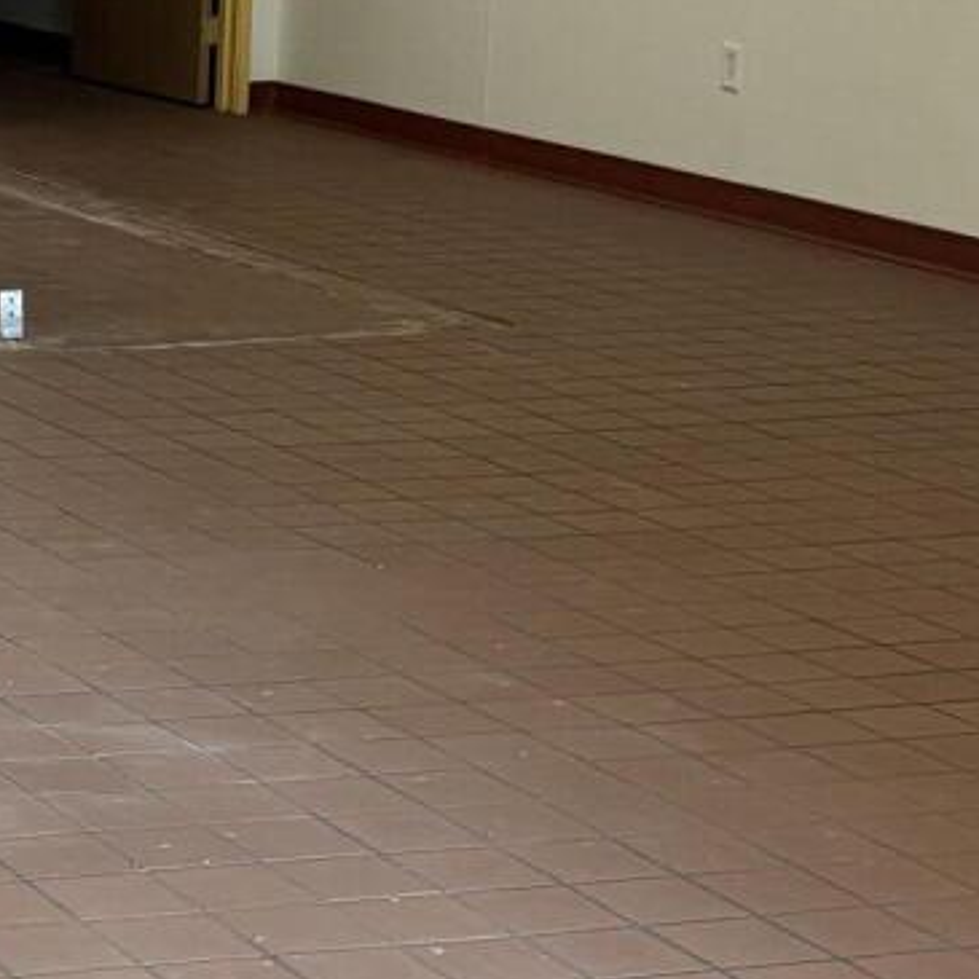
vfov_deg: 13.8
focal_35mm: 126
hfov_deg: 12.8
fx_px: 4032
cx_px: -676
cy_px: 290
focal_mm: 5.96
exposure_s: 1/60
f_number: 1.6
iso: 200
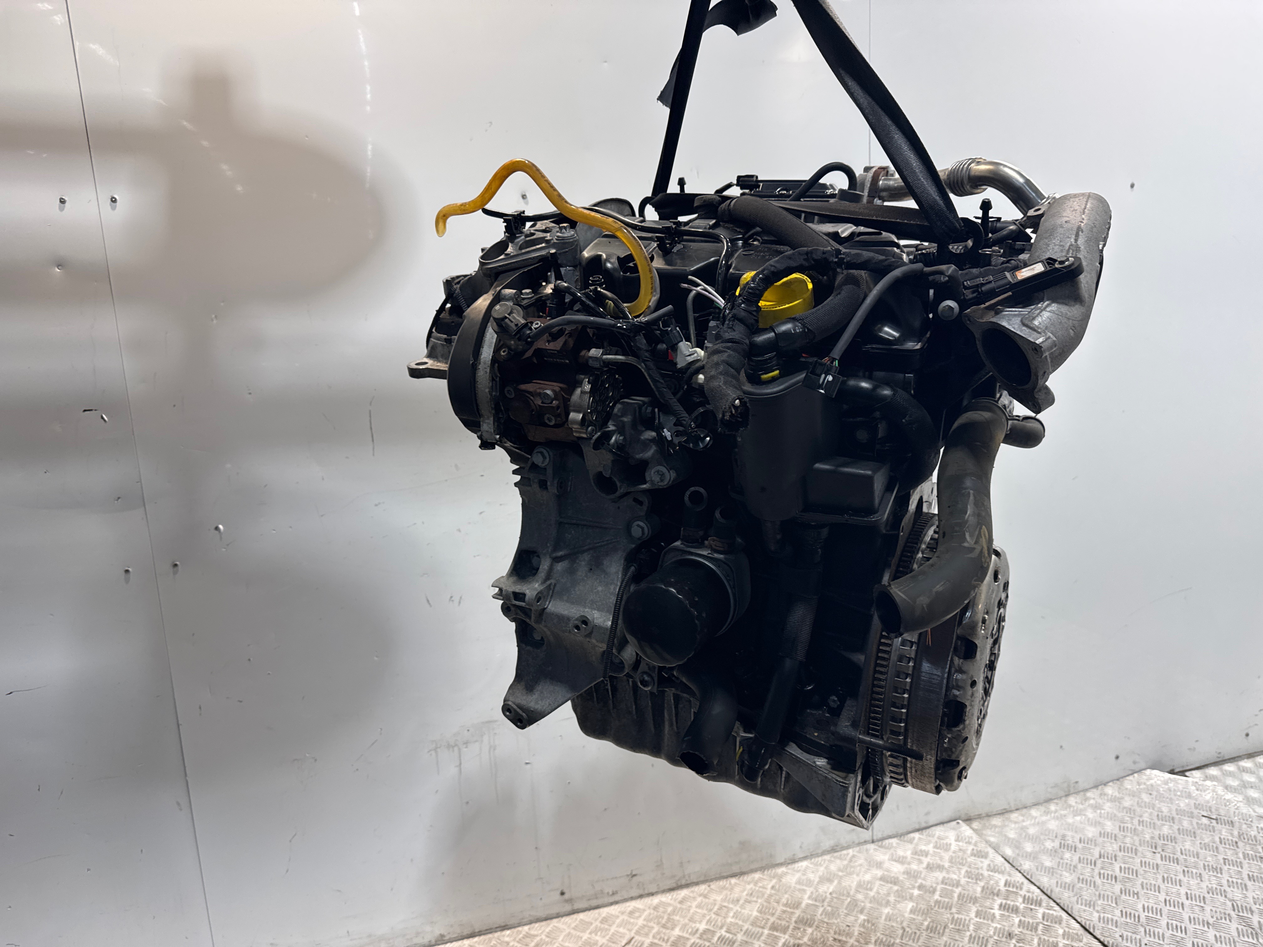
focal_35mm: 24
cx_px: 632
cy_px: 474
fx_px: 876
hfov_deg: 71.6
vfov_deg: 56.8
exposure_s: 1/100
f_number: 1.78
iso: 80
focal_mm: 6.76
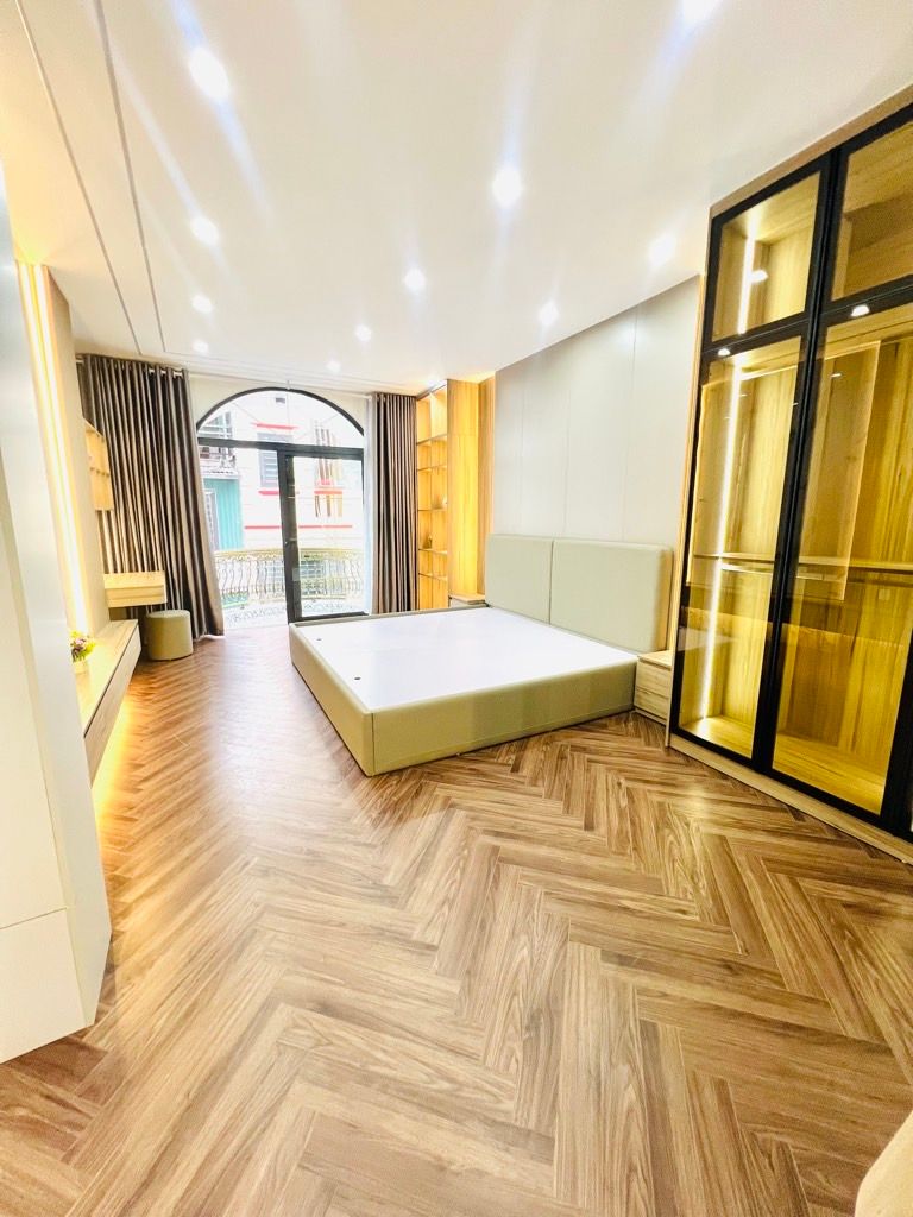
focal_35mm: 13
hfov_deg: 89.9
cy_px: 608
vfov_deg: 106.2
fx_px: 457
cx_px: 456
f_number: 1.8
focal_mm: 1.57
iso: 160
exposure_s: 1/100
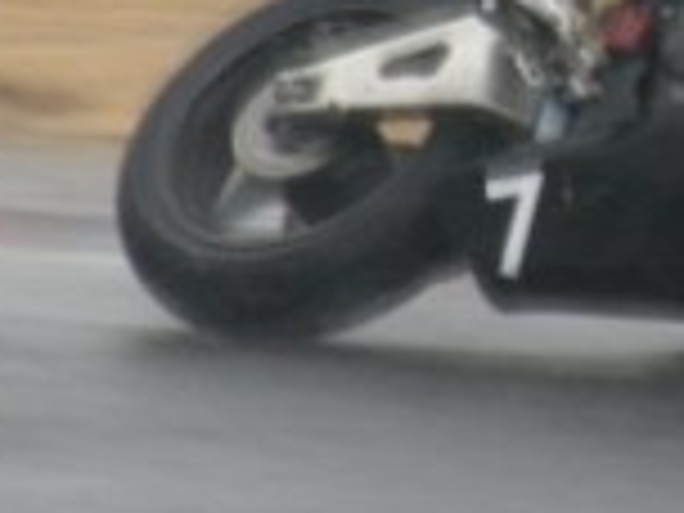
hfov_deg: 2.2
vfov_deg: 1.6
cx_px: 724
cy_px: -4
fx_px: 18120
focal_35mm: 917
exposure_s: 1/134
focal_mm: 55
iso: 400
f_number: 4.5
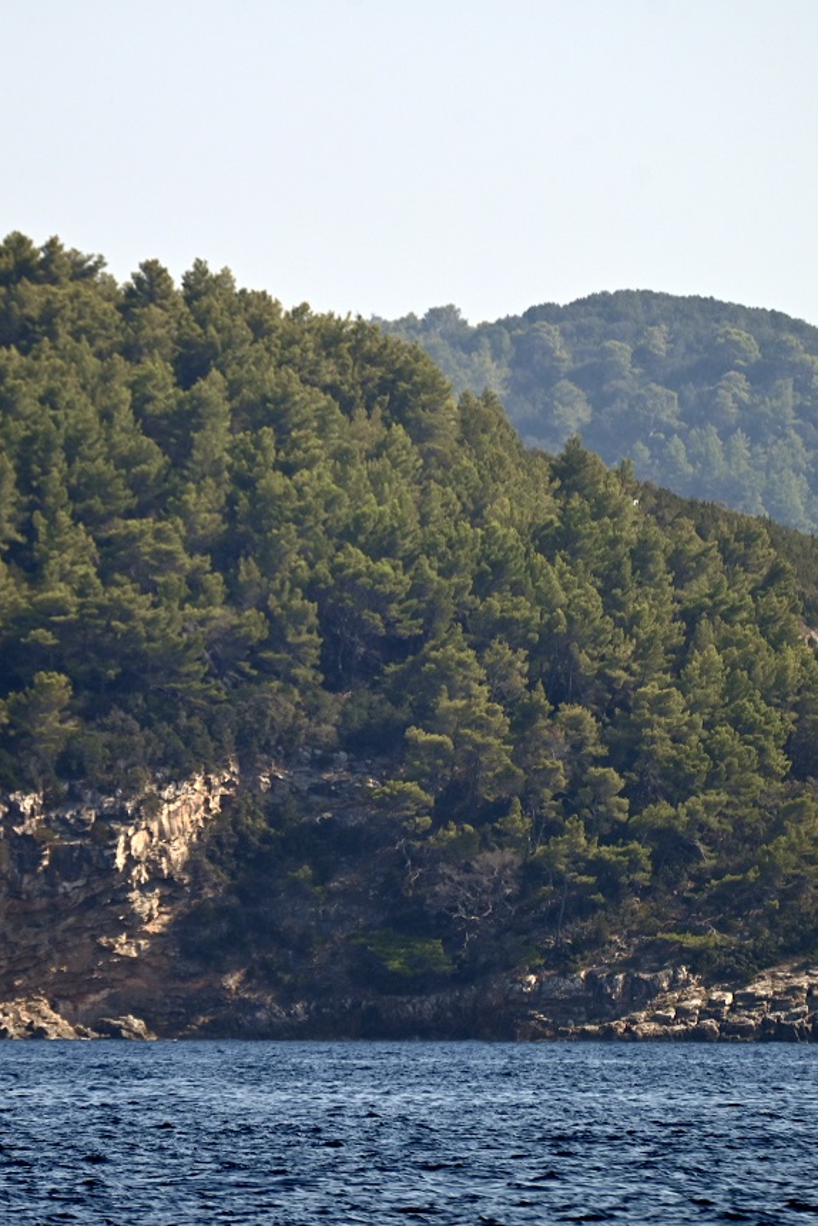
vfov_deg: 4.6
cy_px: 610
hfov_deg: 3.0
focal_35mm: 453
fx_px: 15439
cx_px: 312
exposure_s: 1/1000
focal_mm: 300
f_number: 5.6
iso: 200
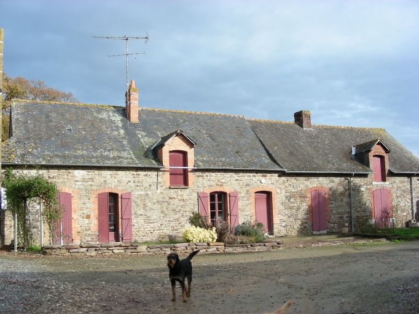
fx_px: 460
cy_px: 157
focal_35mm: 38
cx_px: 210
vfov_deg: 37.7
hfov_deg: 49.0
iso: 50
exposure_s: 1/285
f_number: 4
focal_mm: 6.3
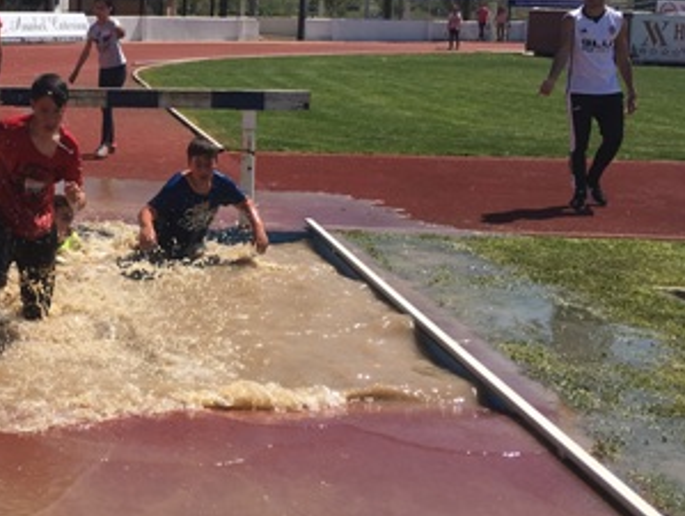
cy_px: 133
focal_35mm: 62
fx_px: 1228
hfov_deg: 29.7
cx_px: 53
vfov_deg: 23.5
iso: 25
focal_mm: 4.15
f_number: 2.2
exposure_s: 1/2079
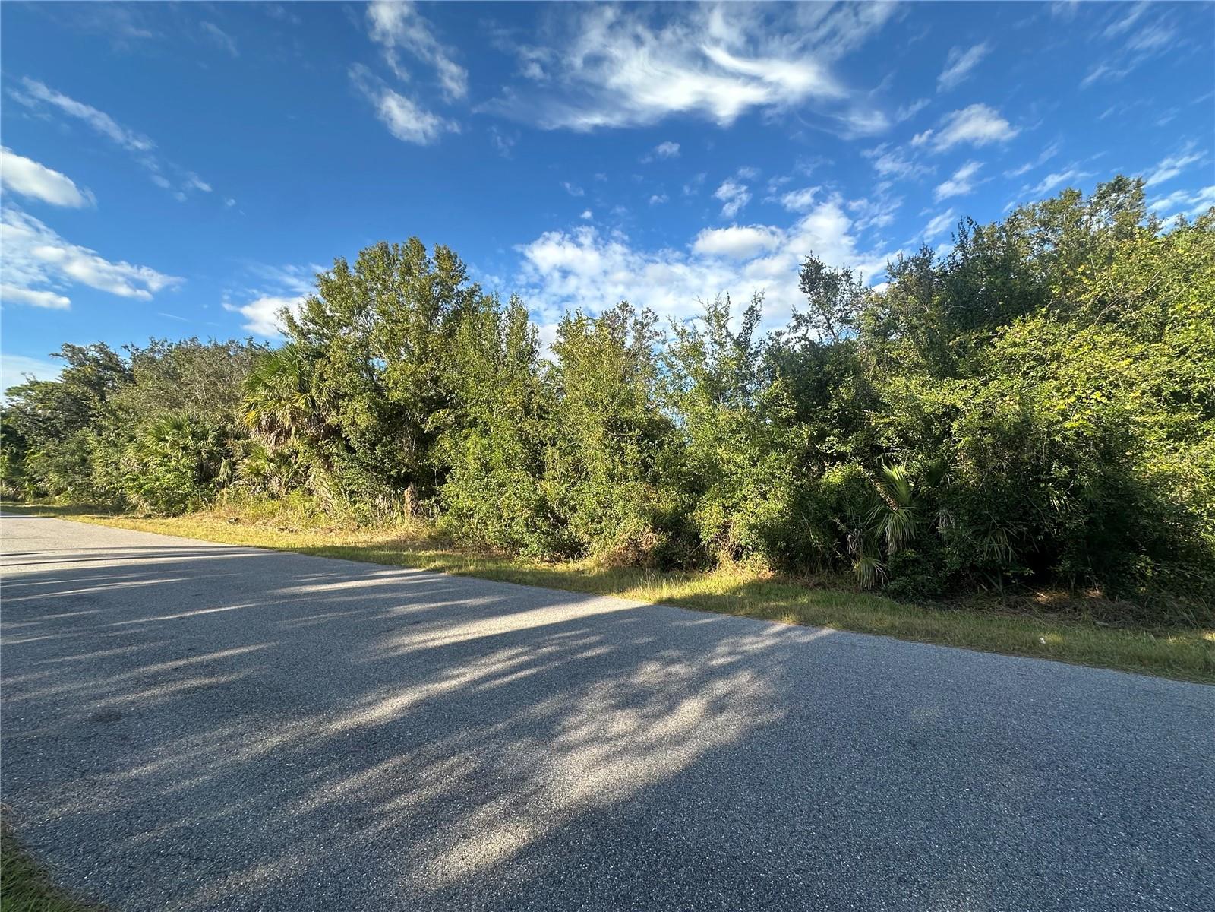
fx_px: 491
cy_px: 456
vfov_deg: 85.7
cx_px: 608
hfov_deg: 102.1
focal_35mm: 14
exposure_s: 1/643
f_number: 2.2
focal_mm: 2.22
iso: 40
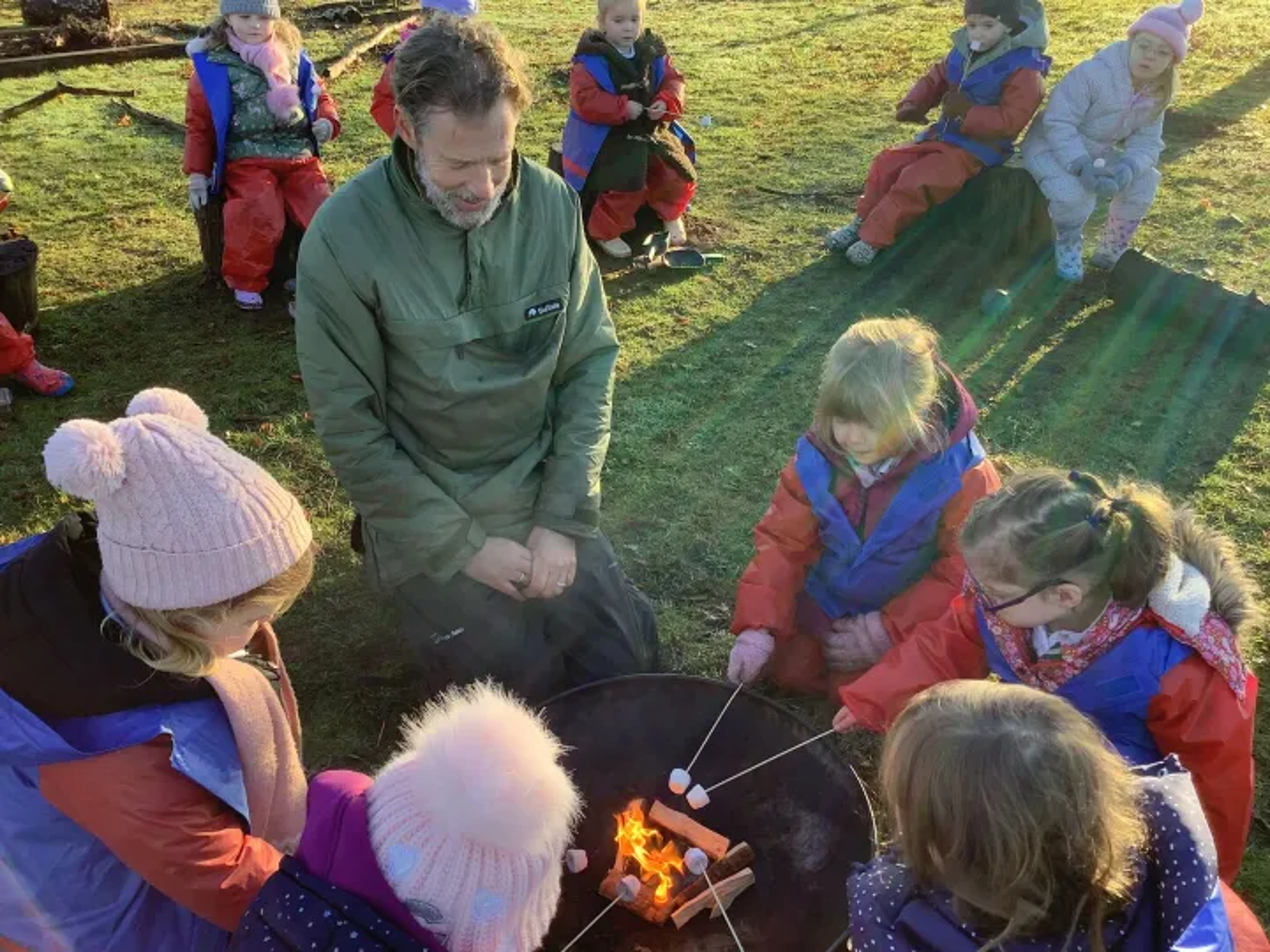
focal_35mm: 31
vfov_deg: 45.4
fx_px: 1137
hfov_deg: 58.4
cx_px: 635
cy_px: 476
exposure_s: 1/100
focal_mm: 3.3
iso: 25
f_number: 2.4
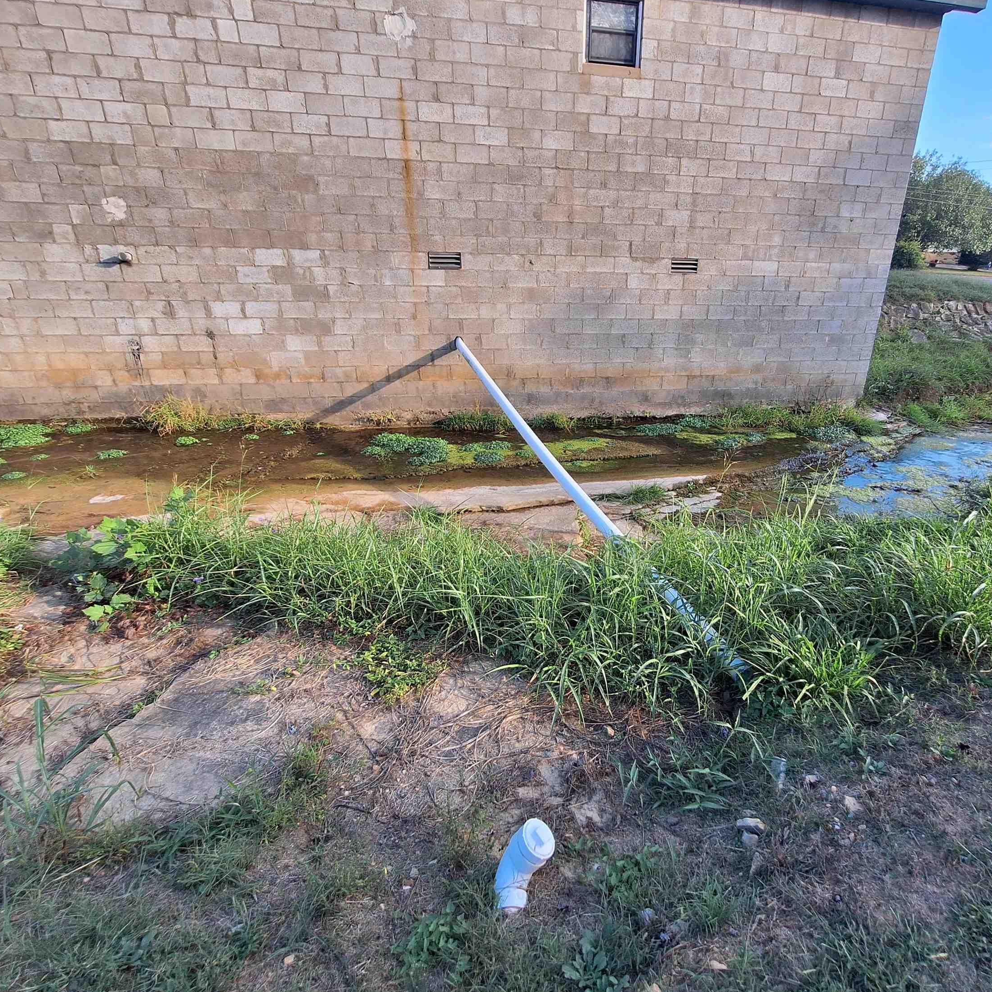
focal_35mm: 16
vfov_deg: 87.4
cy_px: 479
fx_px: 519
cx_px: 580
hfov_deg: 86.7
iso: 40
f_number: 2.2
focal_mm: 1.74
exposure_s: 1/389
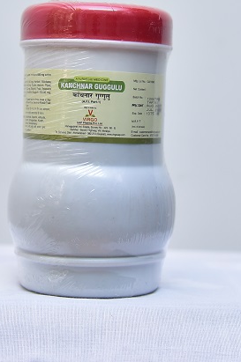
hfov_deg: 21.2
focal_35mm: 64
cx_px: 102
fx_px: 644
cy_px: 160
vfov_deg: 31.4
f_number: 4
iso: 1250
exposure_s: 1/125
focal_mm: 50
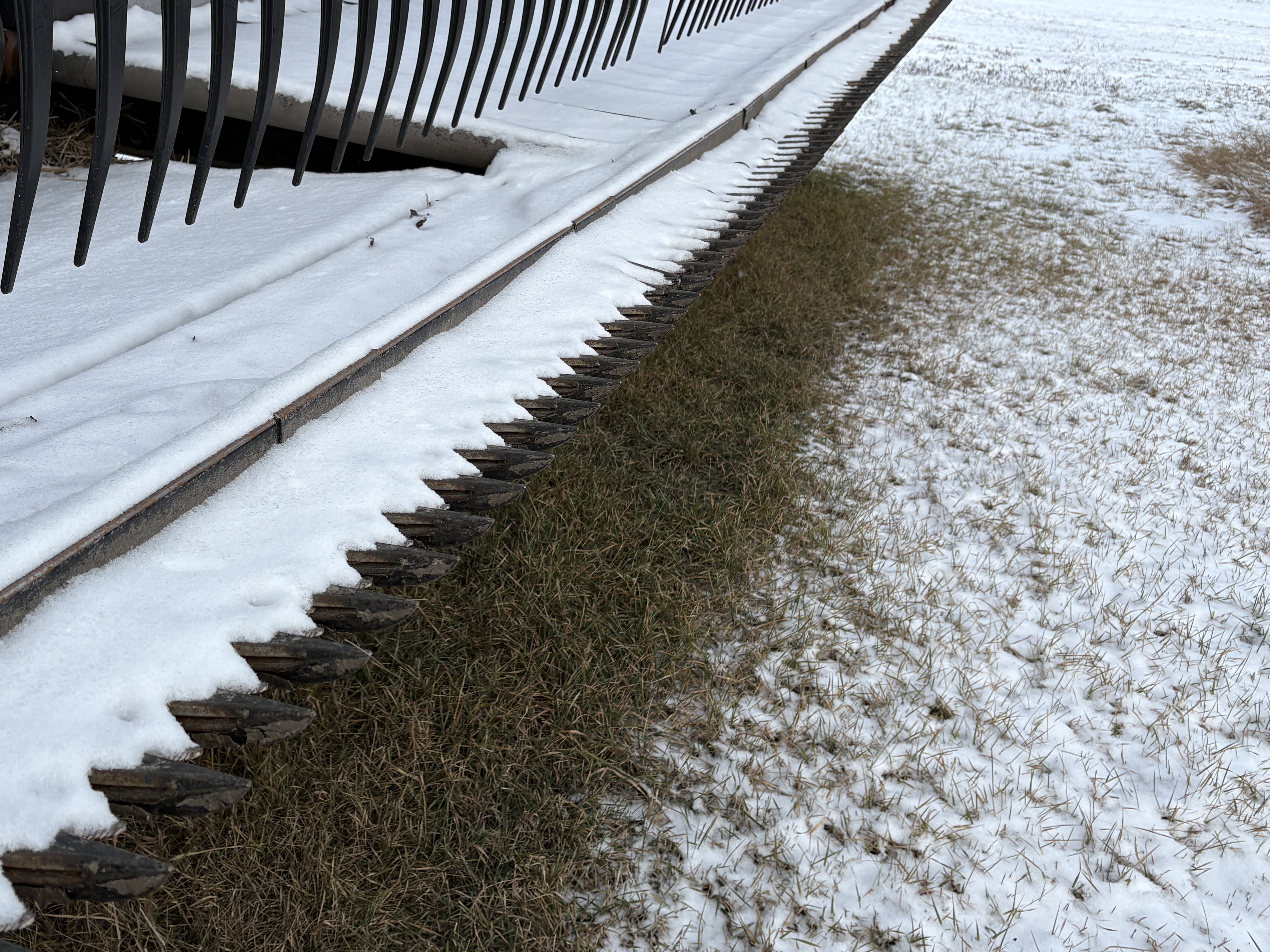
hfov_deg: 47.2
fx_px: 1431
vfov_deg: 36.8
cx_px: 443
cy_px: 443
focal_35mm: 39
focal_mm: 5.96
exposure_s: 1/1099
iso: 50
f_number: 1.6
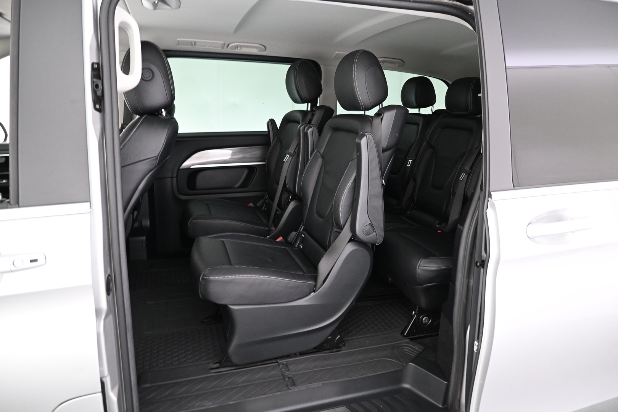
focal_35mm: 24
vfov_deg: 53.1
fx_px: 412
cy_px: 206
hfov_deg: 73.7
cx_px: 309
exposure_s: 1/15
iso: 1600
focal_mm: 16
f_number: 3.5
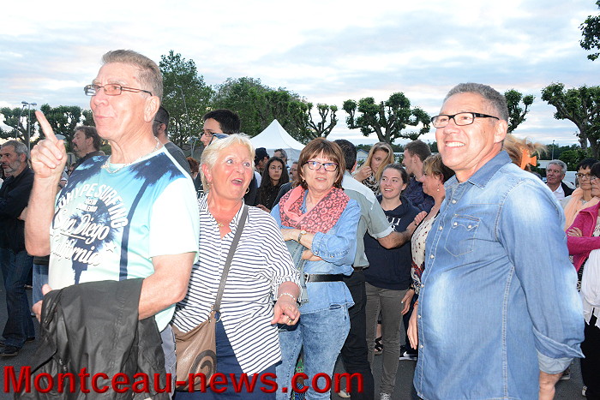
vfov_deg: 37.9
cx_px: 300
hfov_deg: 54.4
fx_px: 583
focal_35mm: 35
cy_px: 200
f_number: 8
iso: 6400
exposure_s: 1/250
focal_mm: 35
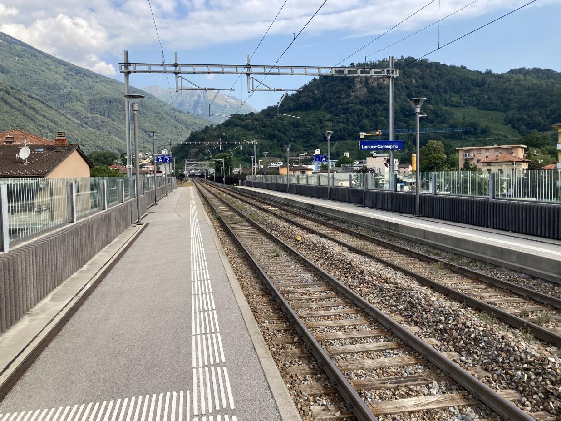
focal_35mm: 29
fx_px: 470
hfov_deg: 61.7
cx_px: 280
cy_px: 208
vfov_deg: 48.2
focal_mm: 3.99
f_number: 1.8
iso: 20
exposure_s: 1/1043
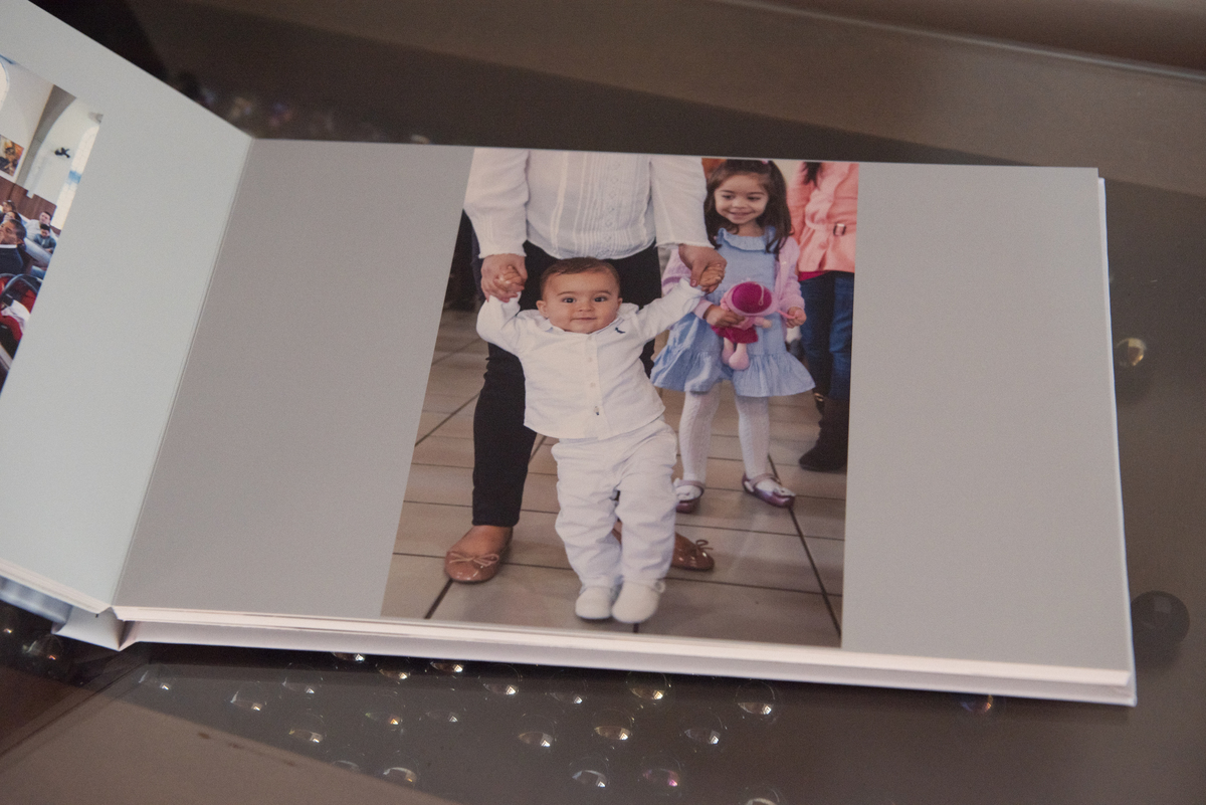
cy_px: 402
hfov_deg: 36.2
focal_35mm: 55
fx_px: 1843
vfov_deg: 24.6
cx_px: 603
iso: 800
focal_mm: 55
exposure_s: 1/80
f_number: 5
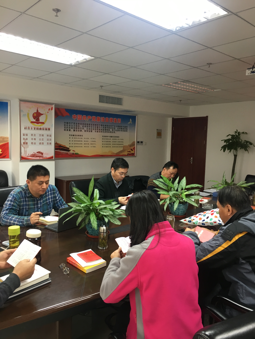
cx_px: 128
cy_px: 170
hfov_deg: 48.2
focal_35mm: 29
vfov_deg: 61.7
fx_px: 285
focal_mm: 4.15
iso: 100
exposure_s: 1/33
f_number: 2.2
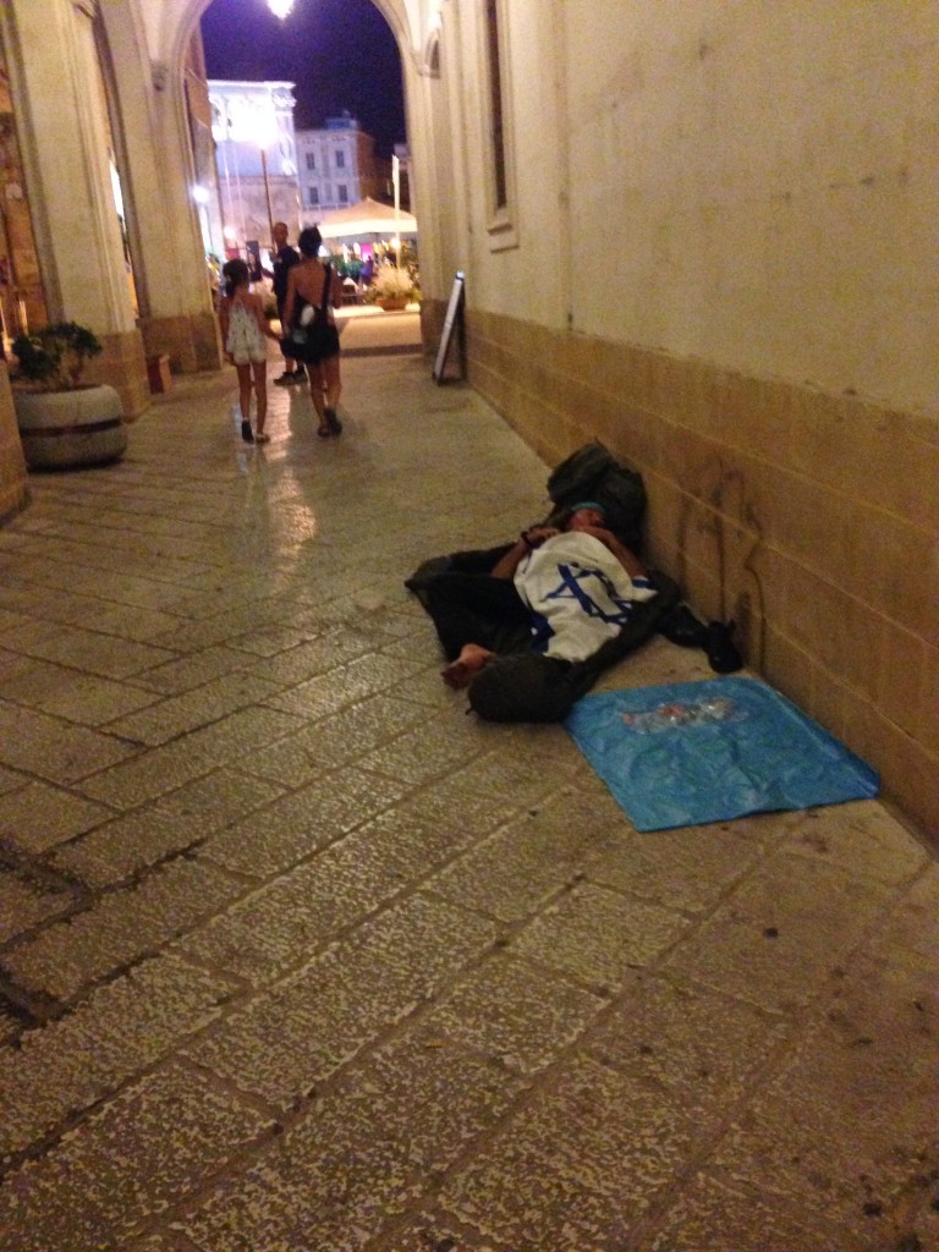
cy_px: 626
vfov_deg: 55.4
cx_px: 470
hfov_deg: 42.9
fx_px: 1194
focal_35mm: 33
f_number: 2.4
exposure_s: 1/15
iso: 800
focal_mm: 4.12
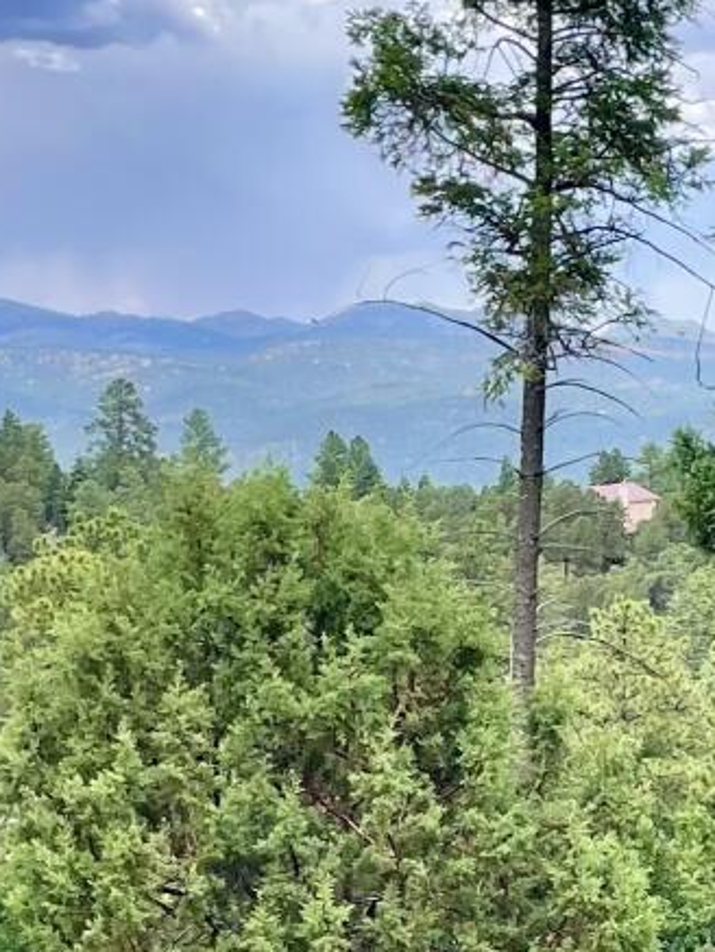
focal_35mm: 119
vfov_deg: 16.4
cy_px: 765
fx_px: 3276
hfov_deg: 12.4
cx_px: 610
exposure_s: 1/744
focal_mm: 4.2
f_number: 1.6
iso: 32
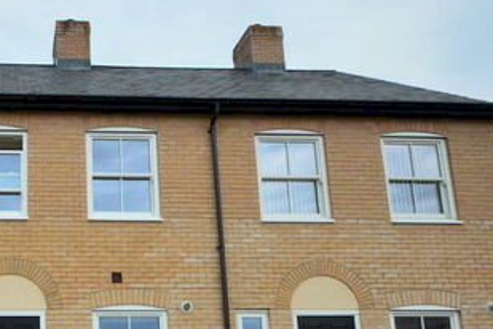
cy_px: 310
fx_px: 466
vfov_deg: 36.0
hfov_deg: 49.7
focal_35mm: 34
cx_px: 49
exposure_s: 1/400
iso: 400
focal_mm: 10
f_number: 11
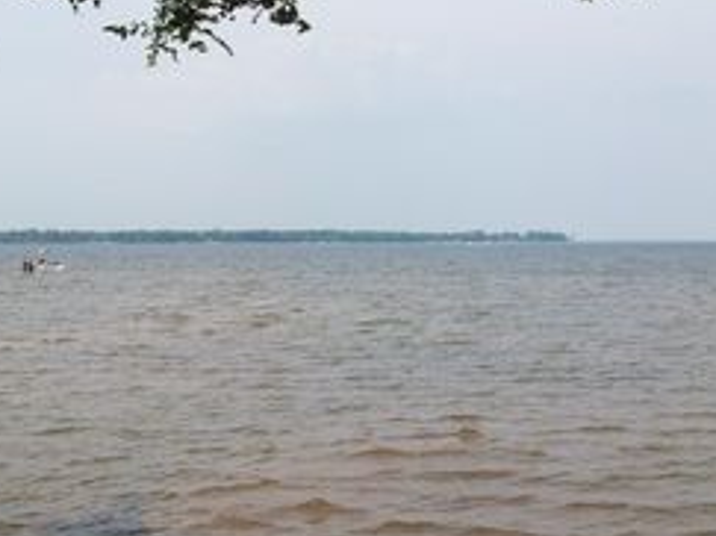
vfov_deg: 25.8
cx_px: 495
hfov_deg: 34.0
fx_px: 1158
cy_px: 144
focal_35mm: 56
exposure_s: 1/374
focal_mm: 5.7
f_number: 5.5
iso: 64
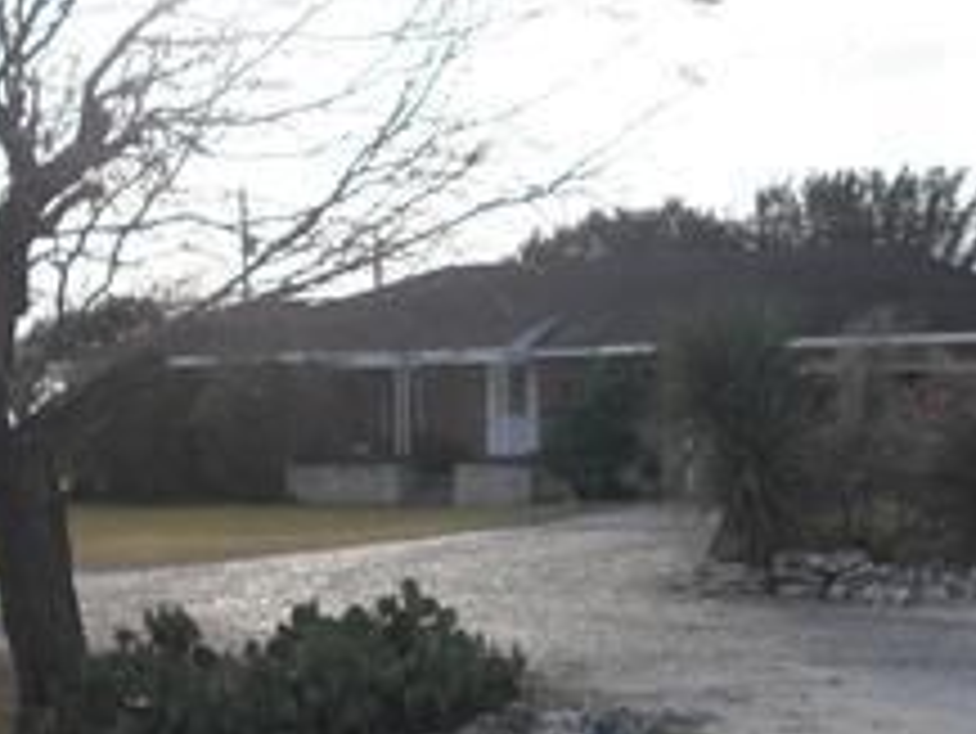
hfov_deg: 27.7
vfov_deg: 21.0
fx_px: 1975
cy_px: 446
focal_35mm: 70
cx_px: 549
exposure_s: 1/200
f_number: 5.6
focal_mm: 6.2
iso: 64
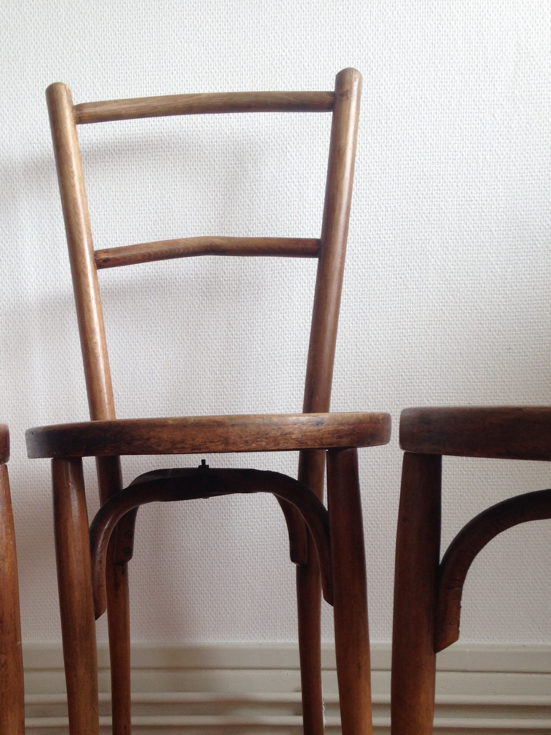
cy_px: 495
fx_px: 955
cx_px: 182
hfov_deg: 31.9
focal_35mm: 45
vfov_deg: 41.5
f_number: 2.4
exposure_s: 1/60
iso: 64
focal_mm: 4.12
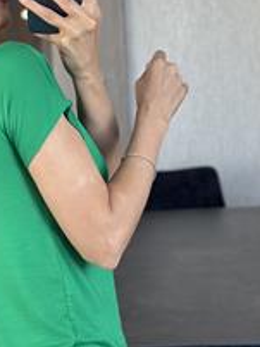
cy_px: 205
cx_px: 0
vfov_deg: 16.3
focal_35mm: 121
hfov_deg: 12.1
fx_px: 1210
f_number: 1.78
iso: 125
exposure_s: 1/71
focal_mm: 6.86
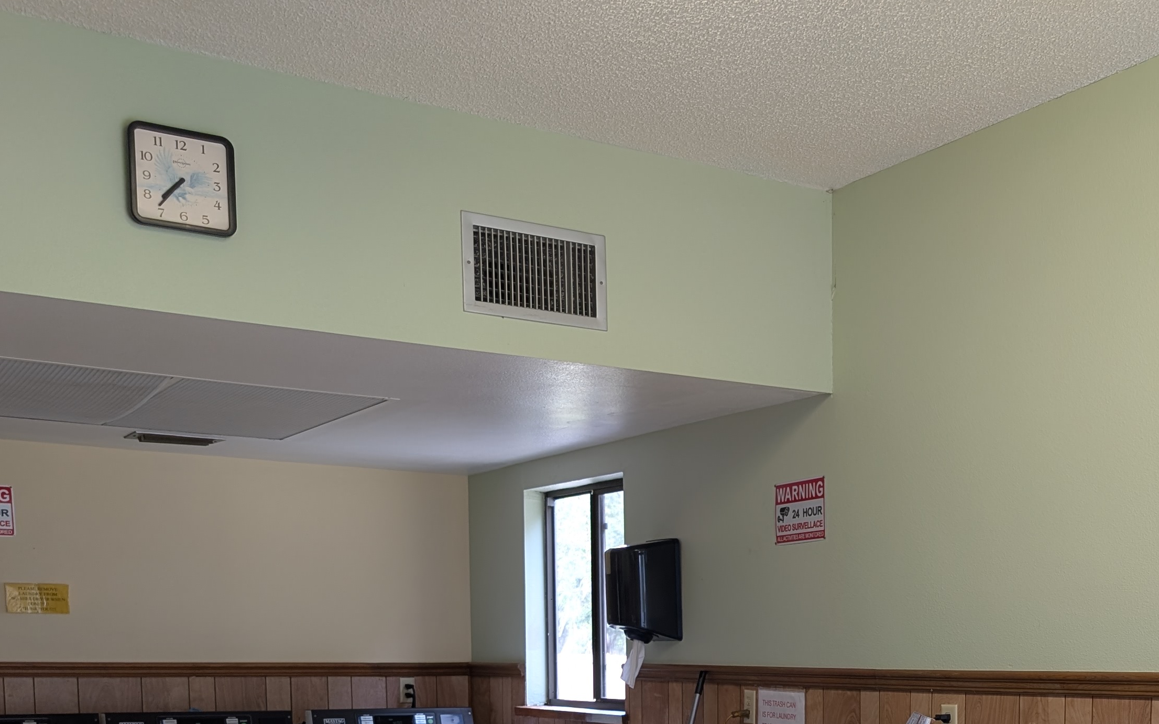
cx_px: 925
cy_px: 794
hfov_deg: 40.9
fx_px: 1484
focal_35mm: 47
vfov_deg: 25.4
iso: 31
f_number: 1.68
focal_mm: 6.9
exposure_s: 1/24
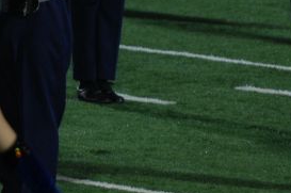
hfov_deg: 2.2
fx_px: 7730
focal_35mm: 958
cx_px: 50
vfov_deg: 1.4
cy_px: -104
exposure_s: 1/60
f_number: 2.8
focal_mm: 170
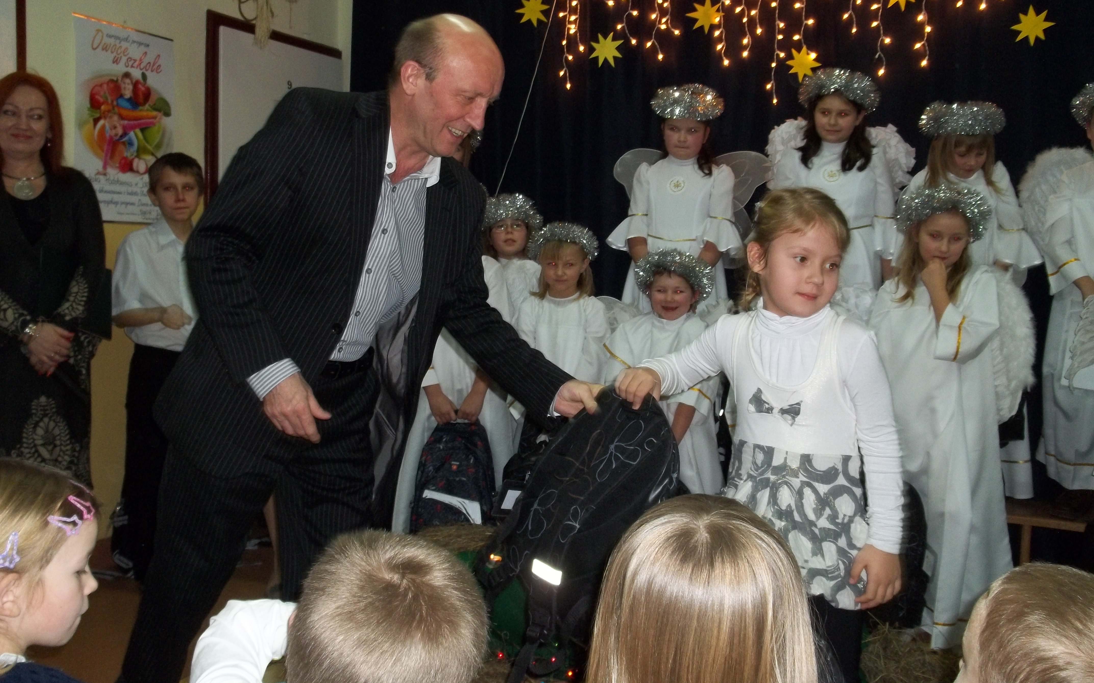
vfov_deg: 36.3
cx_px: 547
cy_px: 316
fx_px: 1043
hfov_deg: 55.3
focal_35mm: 35
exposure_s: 1/30
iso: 160
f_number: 3.3
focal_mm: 5.9
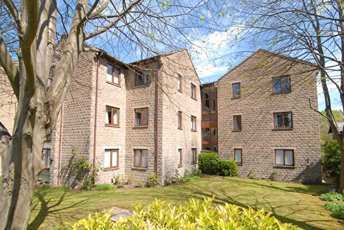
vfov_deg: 65.7
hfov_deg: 88.2
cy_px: 127
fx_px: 178
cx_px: 168
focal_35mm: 19
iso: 400
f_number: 8
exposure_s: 1/250
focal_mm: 11
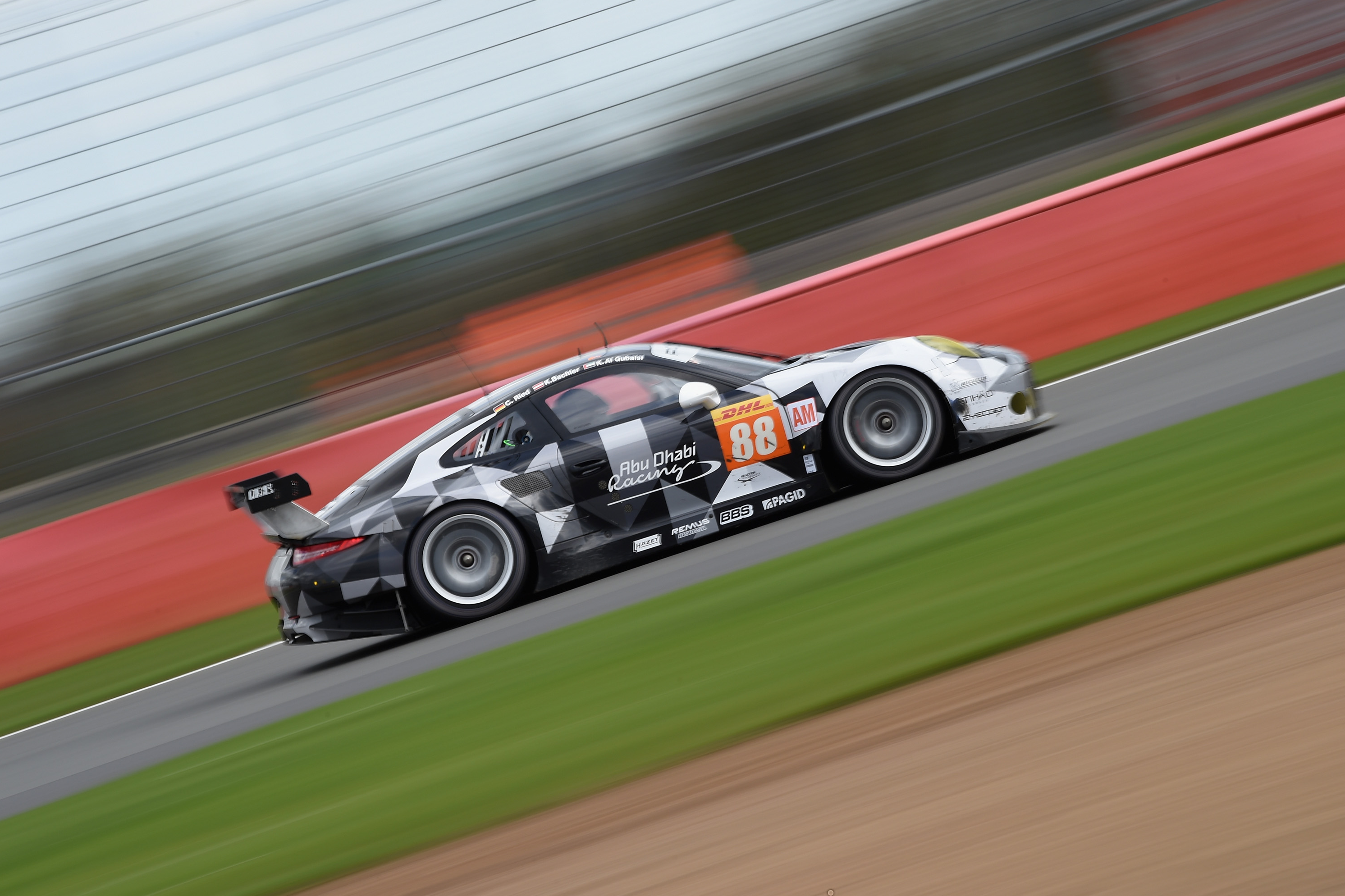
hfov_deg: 10.2
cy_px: 447
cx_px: 671
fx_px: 7509
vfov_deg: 6.8
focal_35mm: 201
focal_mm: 200
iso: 100
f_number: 16
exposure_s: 1/30
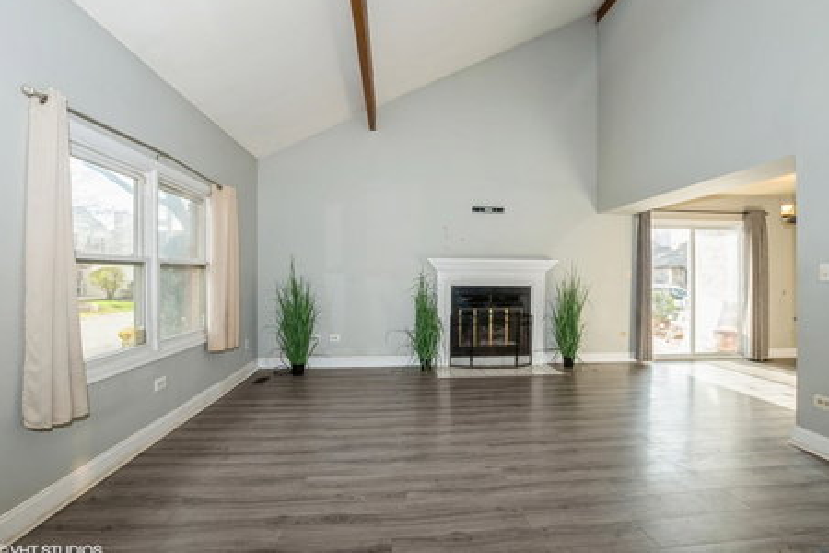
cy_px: 273
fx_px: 368
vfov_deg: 73.7
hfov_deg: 96.7
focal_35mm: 16
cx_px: 426
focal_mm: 10
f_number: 7.1
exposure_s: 1/30
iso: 250
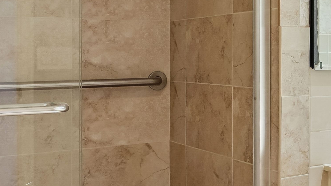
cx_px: 367
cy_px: 43
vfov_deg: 17.9
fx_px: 588
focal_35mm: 67
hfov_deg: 28.5
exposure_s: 1/20
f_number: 9
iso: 320
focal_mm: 16
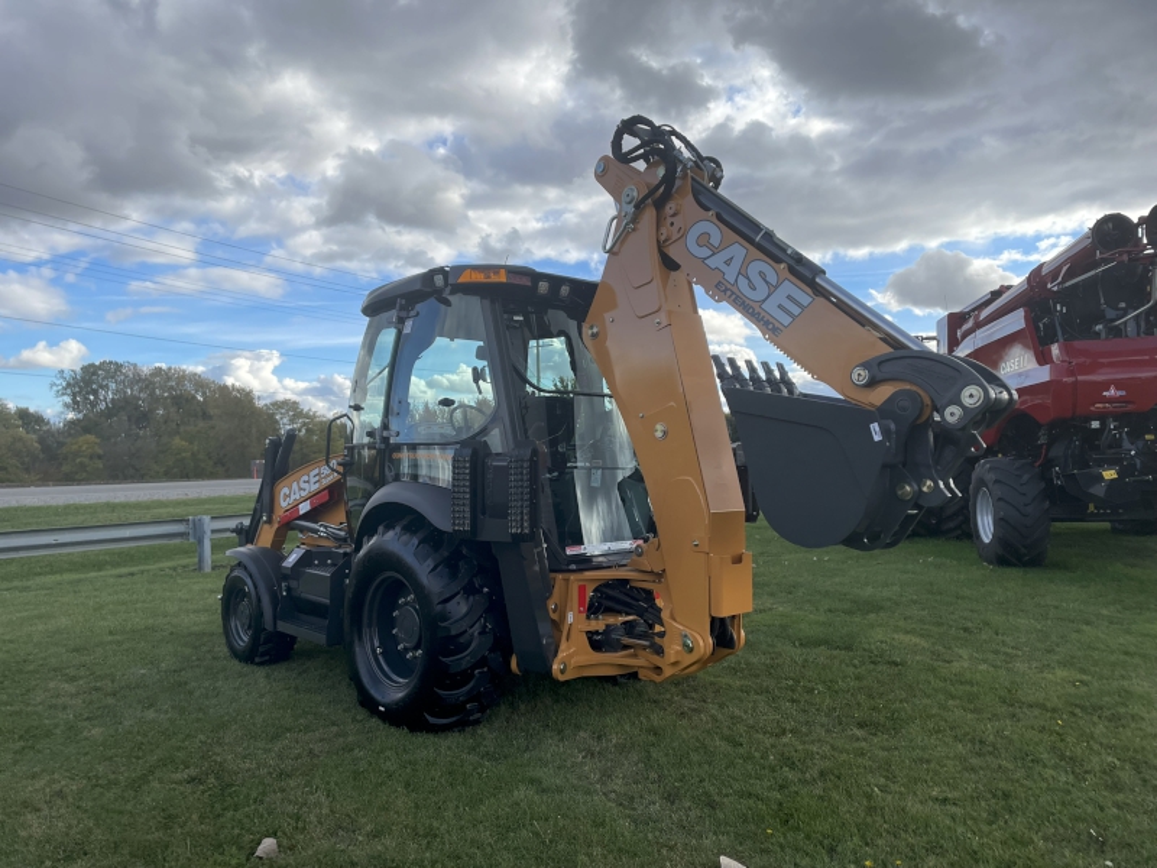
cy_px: 434
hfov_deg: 67.3
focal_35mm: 26
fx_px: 869
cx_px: 578
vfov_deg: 53.1
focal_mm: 4.2
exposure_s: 1/2174
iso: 32
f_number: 1.6
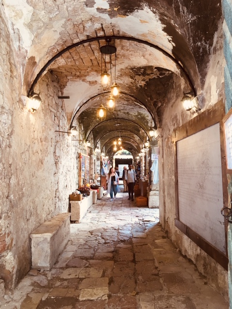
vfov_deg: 61.7
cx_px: 116
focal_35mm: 29
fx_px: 259
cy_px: 154
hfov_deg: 48.2
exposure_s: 1/33
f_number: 2.2
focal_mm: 4.15
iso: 40
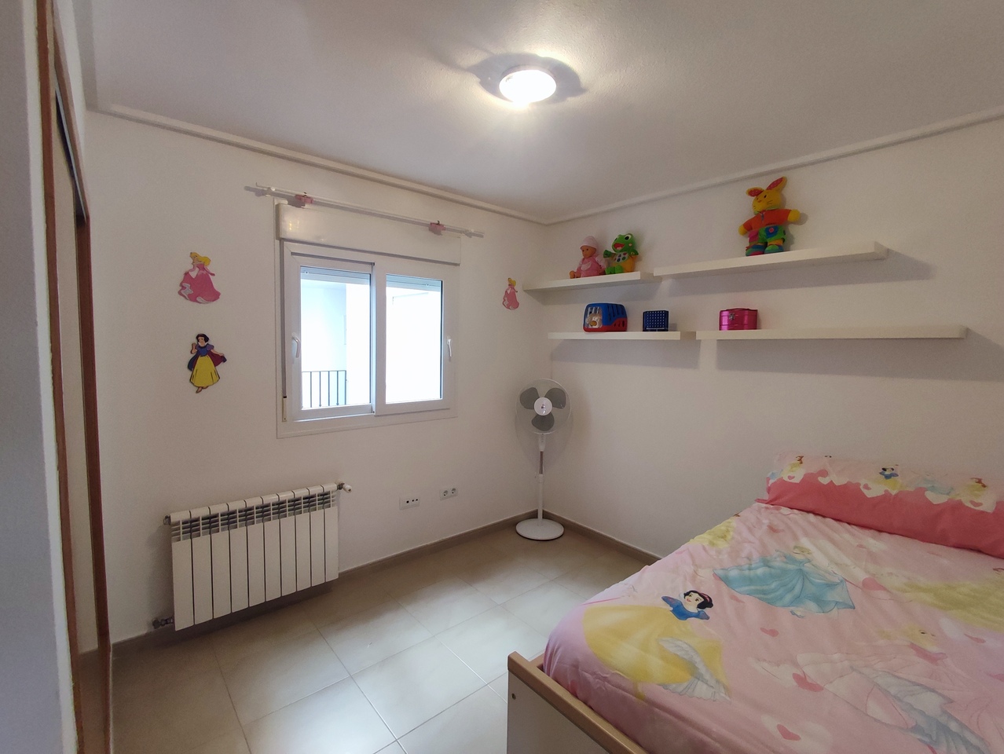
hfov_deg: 94.5
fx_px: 464
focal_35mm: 16
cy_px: 377
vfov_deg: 78.2
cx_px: 502
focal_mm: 1.65
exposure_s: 1/100
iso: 248
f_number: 2.2
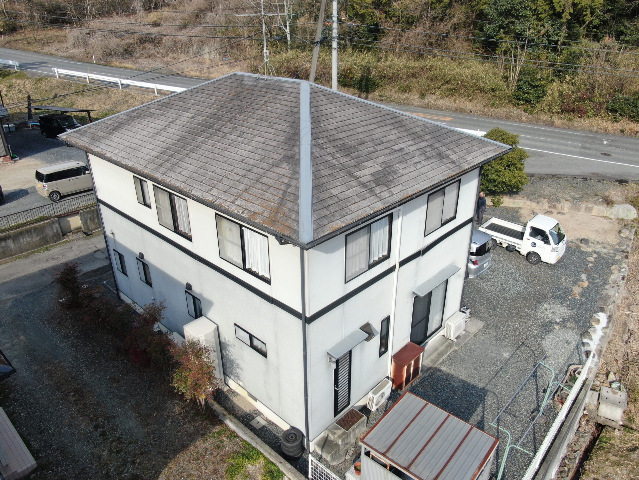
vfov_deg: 53.1
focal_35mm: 26
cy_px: 240
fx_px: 480
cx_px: 320
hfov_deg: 67.3
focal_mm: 4.58
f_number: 2.9
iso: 100
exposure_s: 1/640
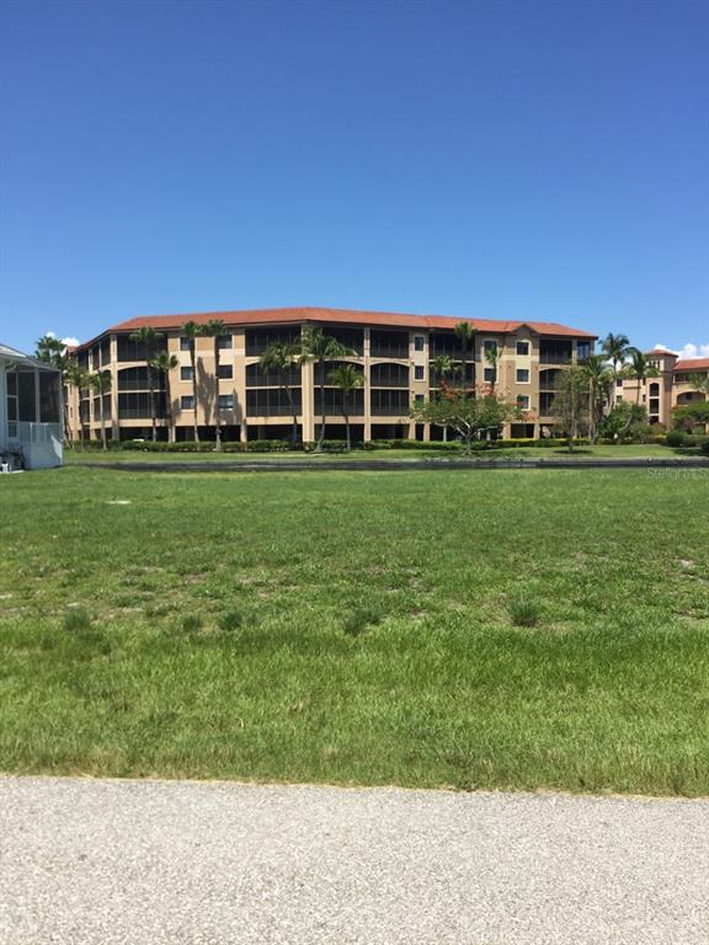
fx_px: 792
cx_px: 354
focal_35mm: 29
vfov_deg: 61.7
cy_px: 472
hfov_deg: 48.2
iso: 32
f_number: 2.2
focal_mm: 4.15
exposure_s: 1/2083
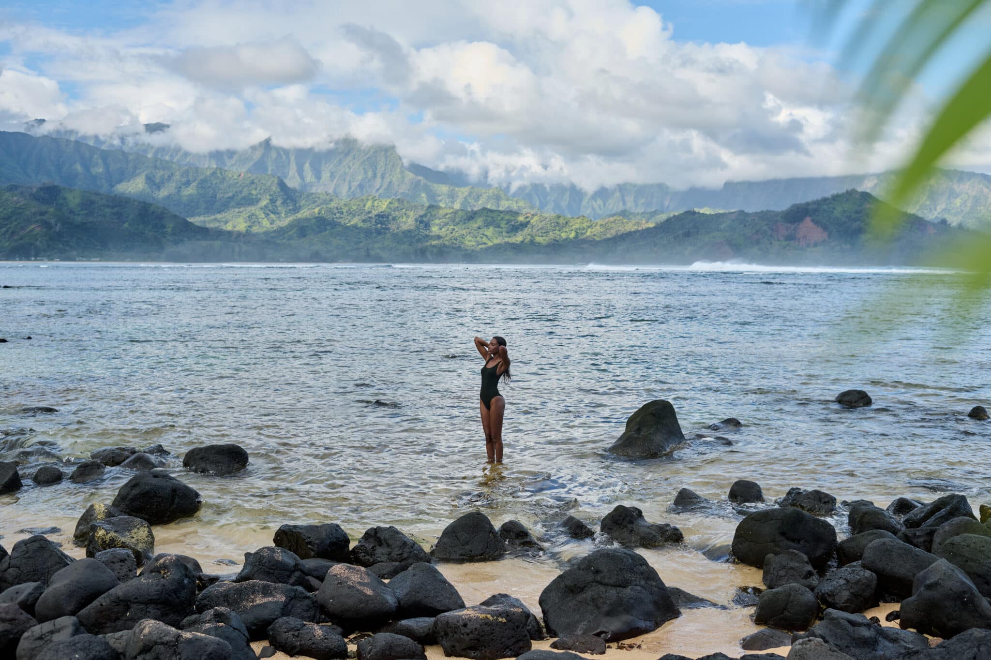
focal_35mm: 35
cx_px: 496
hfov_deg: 54.4
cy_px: 330
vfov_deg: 37.8
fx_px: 963
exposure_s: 1/1250
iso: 400
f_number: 4
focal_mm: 35
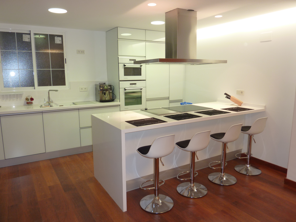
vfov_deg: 54.9
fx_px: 214
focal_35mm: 25
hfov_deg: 69.4
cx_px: 148
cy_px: 111
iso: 100
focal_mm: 4.1
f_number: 3.3
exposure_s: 1/20
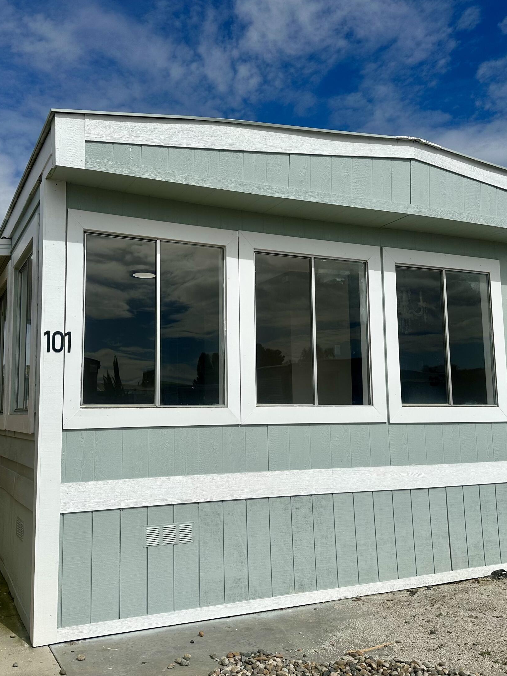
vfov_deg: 55.4
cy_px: 331
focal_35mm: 33
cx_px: 225
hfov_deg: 42.9
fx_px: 645
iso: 80
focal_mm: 6.86
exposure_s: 1/18519
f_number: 1.78
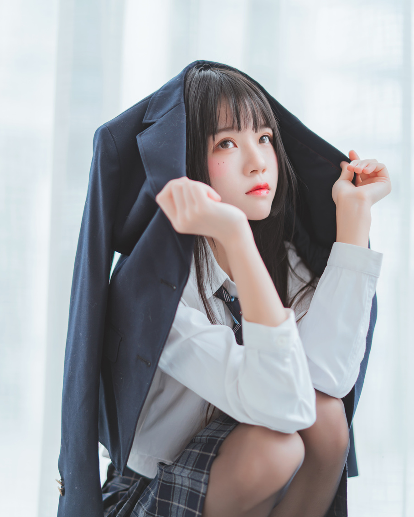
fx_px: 950
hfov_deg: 24.6
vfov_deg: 30.5
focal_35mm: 62
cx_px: 204
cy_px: 276
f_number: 1.4
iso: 100
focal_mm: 50
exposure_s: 1/250
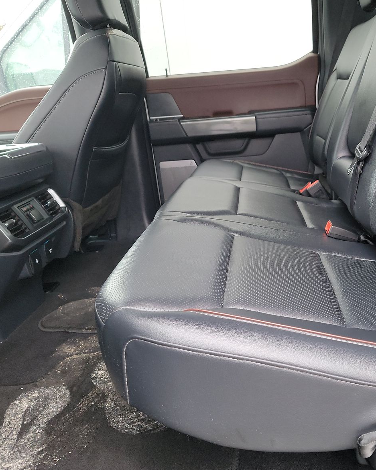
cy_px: 232
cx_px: 268
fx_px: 445
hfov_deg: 44.7
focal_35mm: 32
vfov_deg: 55.7
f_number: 1.8
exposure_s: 1/59
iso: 445
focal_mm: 6.7
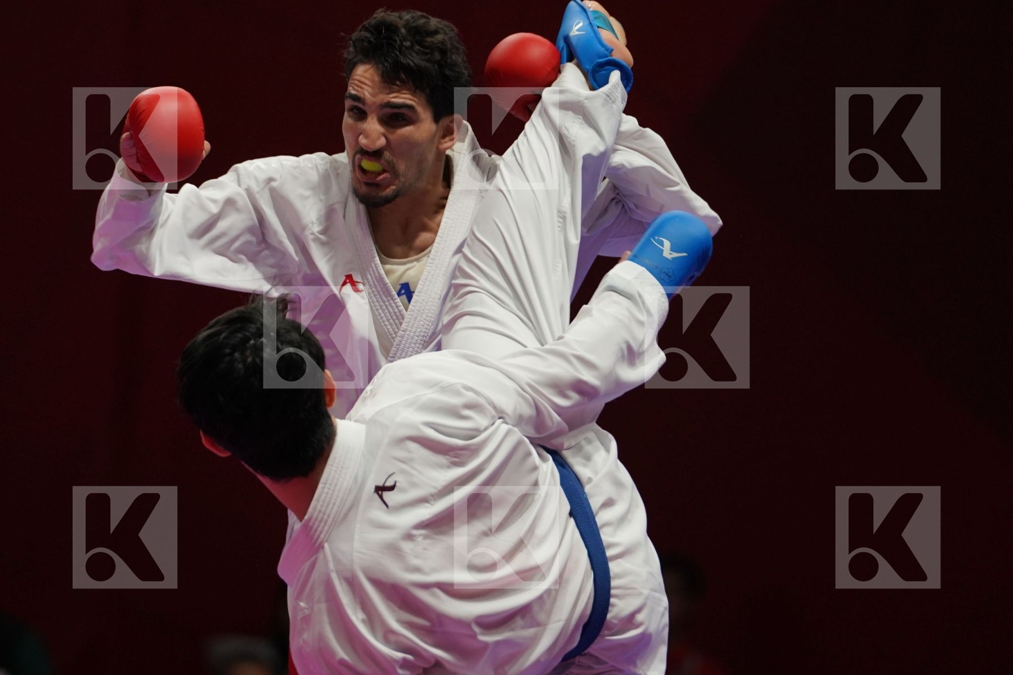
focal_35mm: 382
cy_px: 338
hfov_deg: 5.4
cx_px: 506
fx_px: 10748
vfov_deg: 3.6
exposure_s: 1/1000
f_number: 4
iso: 1600
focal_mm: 255
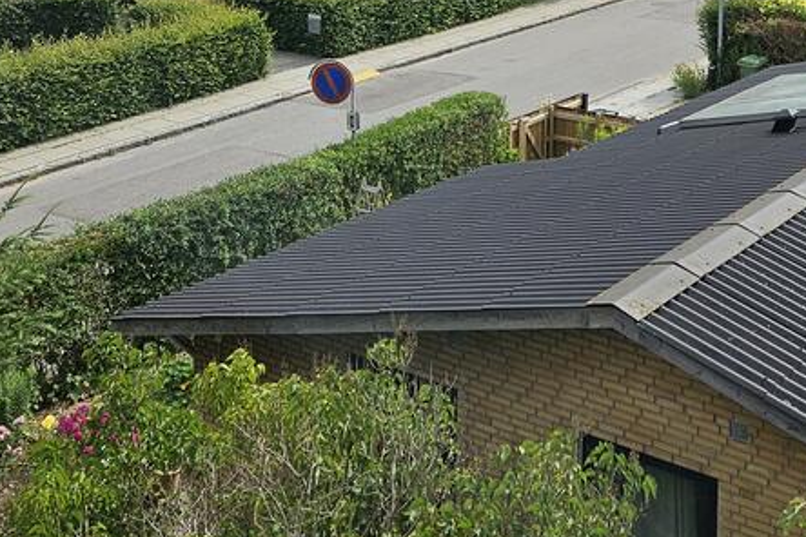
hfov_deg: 32.0
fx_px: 1388
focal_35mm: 62
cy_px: -198
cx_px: 568
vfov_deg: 19.8
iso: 25
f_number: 1.8
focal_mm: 5.4
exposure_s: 1/3126
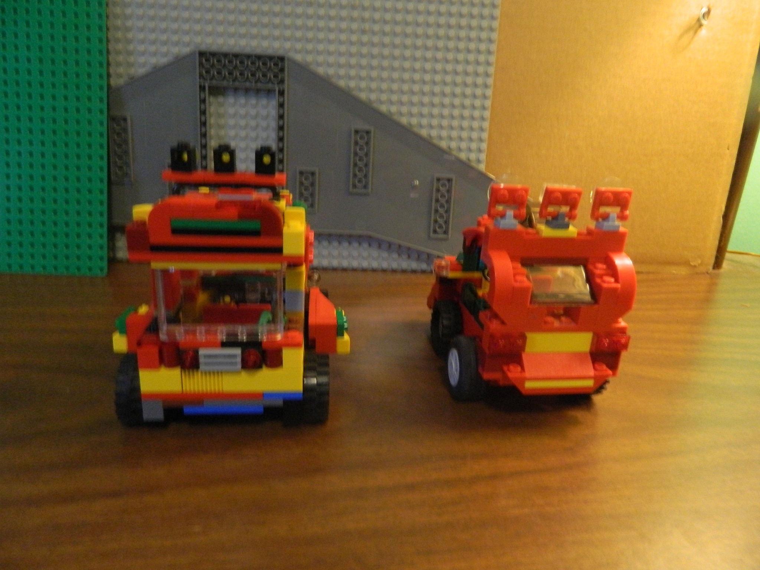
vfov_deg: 54.9
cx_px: 380
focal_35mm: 25
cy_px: 285
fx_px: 549
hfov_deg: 69.4
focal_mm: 4.5
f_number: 3.1
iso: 400
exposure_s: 1/20
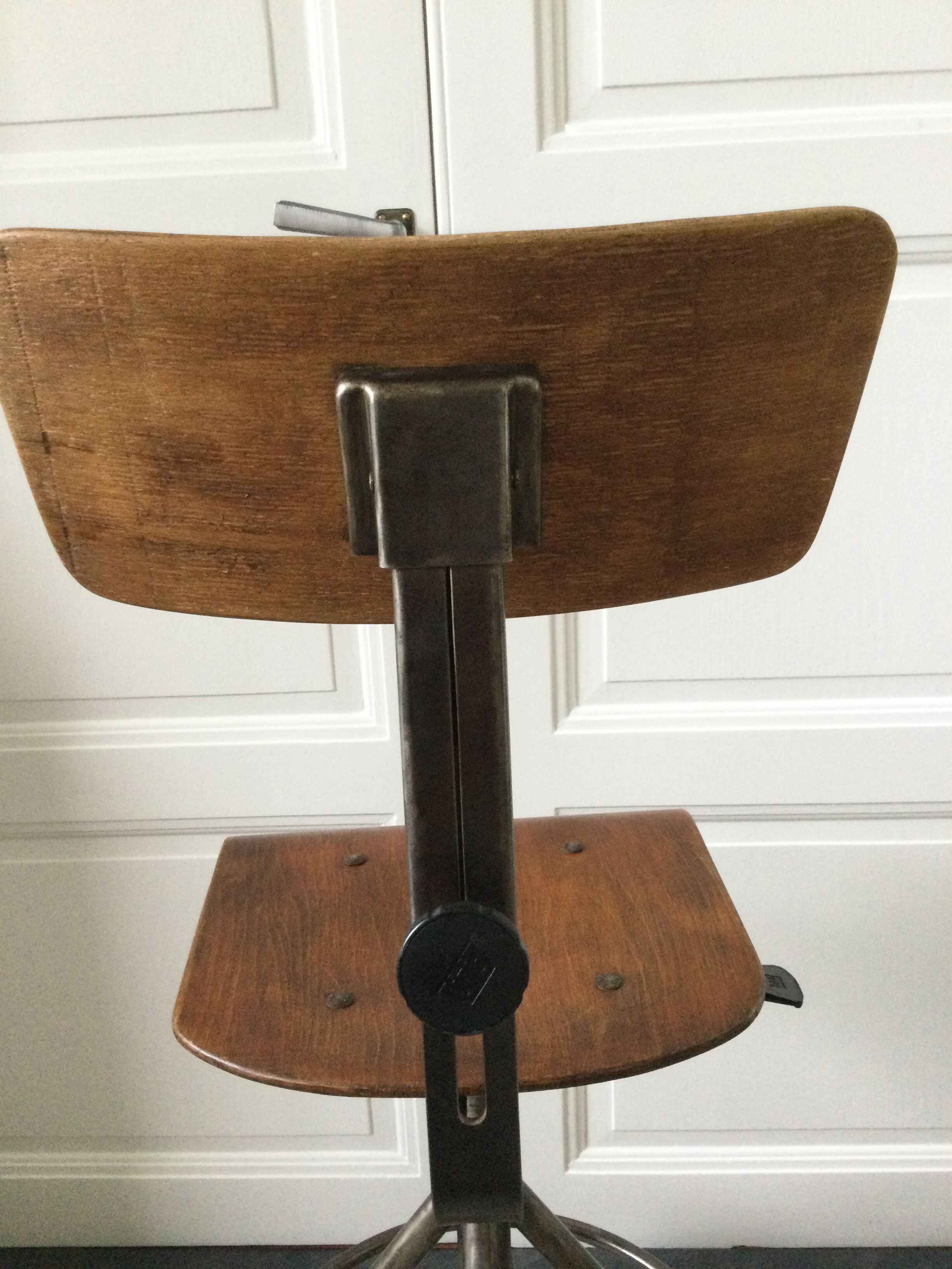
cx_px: 476
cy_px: 634
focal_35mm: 31
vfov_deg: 58.4
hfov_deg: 45.4
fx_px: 1137
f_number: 2.4
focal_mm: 3.3
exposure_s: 1/33
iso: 200
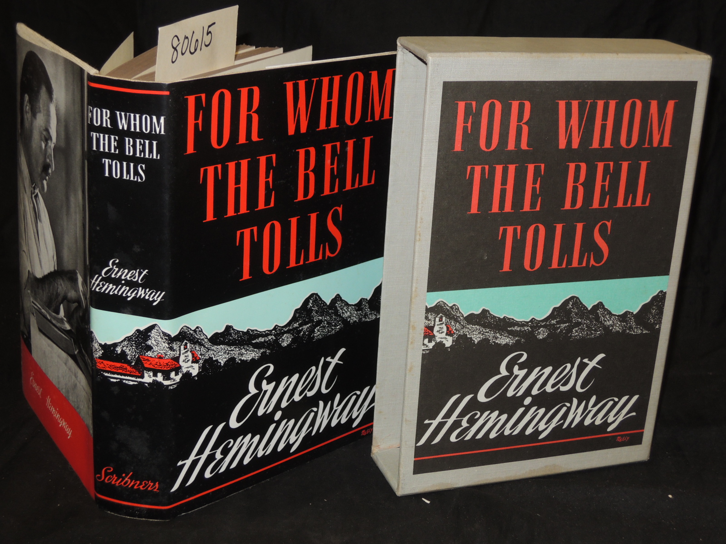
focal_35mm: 55
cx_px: 363
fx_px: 1154
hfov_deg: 34.9
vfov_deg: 26.6
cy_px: 272
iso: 200
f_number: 4
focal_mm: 9.9
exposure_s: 1/50
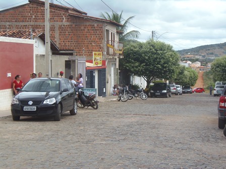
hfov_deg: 26.3
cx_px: 113
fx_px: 483
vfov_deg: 19.9
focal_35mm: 74
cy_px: 84
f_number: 4.2
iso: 64
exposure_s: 1/400
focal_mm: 13.7
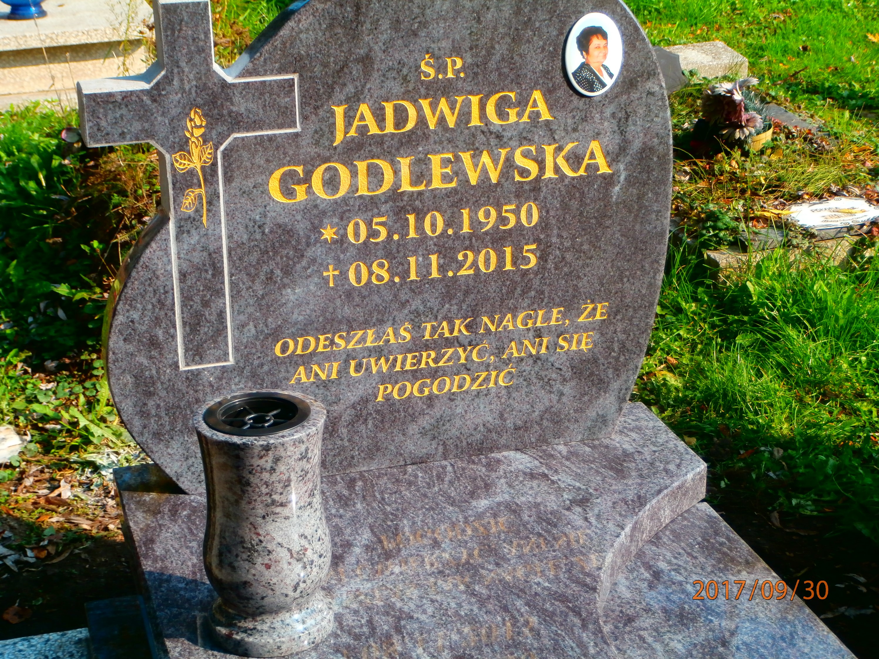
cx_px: 440
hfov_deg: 28.6
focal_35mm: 68
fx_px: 1727
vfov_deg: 21.6
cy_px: 330
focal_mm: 12.1
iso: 100
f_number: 4.7
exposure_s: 1/200
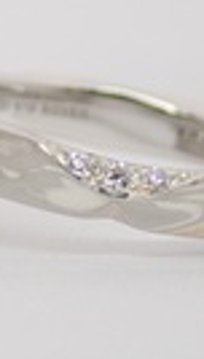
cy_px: 165
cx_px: -102
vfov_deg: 7.7
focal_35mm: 281
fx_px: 2685
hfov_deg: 4.3
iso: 200
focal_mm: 13.65
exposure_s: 1/160
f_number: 4.1
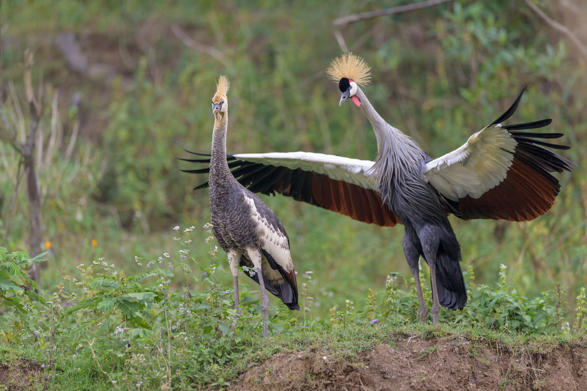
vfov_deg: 2.7
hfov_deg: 4.1
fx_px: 8152
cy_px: 196
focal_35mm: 500
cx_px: 294
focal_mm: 500
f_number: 4
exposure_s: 1/2000
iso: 4500
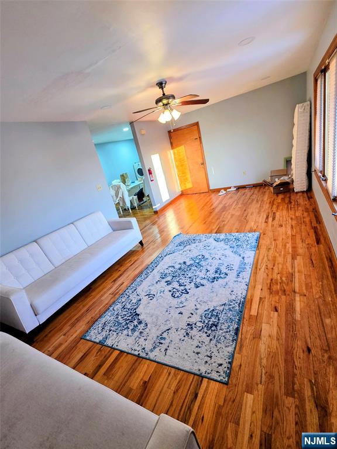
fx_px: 169
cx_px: 168
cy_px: 224
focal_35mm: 13
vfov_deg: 106.2
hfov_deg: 89.9
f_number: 1.9
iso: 250
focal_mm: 2.2
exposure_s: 1/120
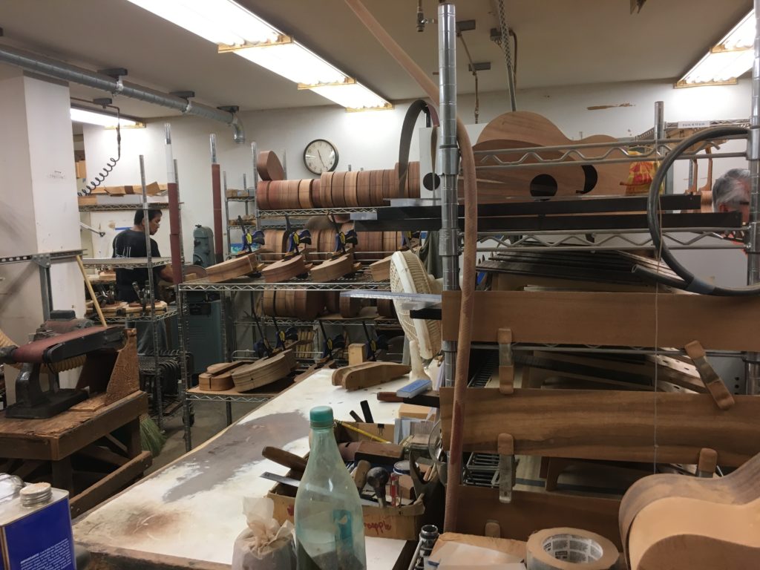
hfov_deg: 61.7
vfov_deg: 48.2
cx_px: 380
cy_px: 285
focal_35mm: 29
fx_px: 637
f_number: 2.2
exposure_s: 1/30
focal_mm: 4.15
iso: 32
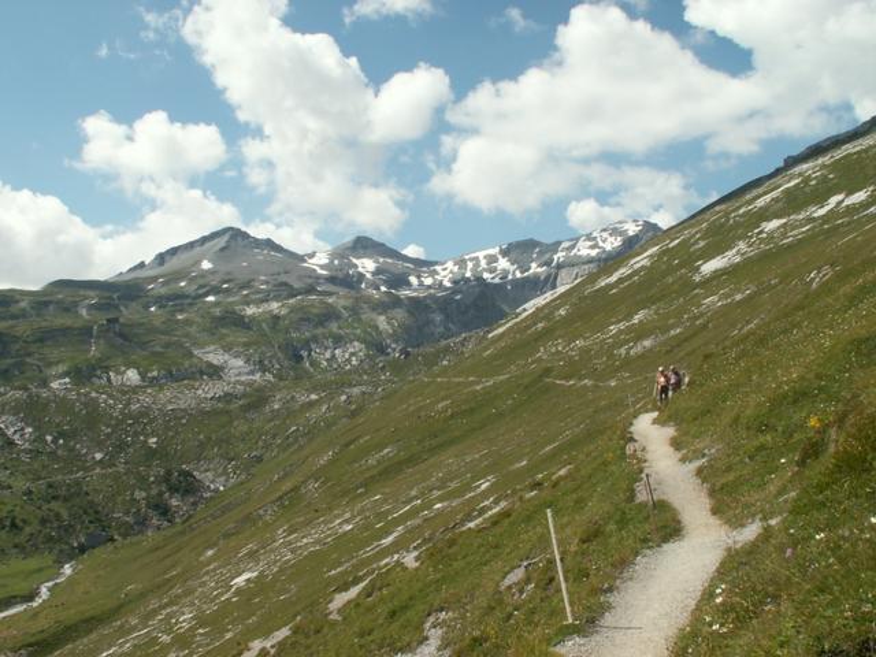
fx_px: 886
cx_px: 438
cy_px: 328
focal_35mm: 35
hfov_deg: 52.6
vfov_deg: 40.7
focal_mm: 5.86
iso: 50
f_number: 7.1
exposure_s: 1/200
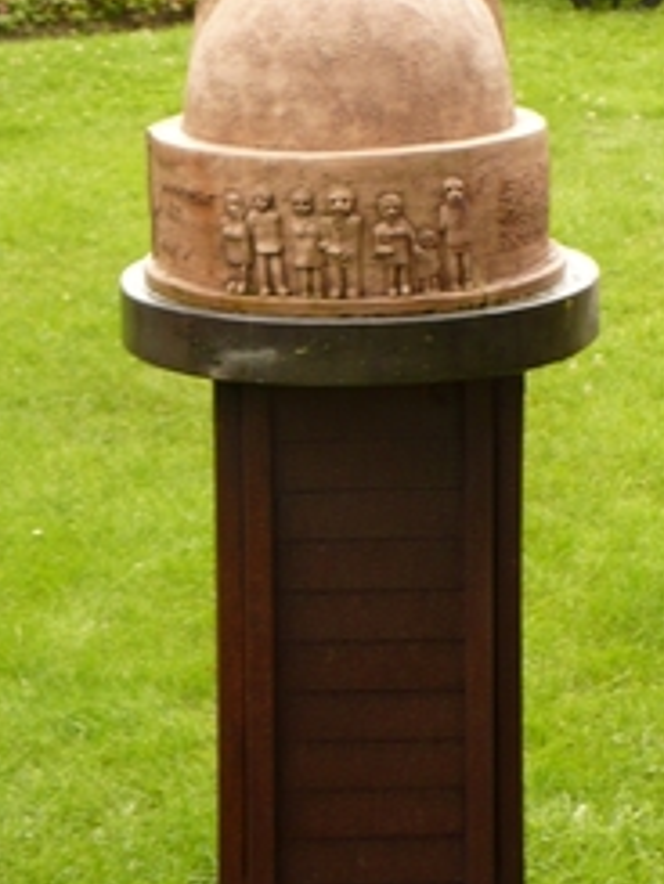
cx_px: 393
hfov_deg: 10.1
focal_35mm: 147
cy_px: 368
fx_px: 3756
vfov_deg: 13.4
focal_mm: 9.9
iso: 100
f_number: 3.1
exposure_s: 1/60
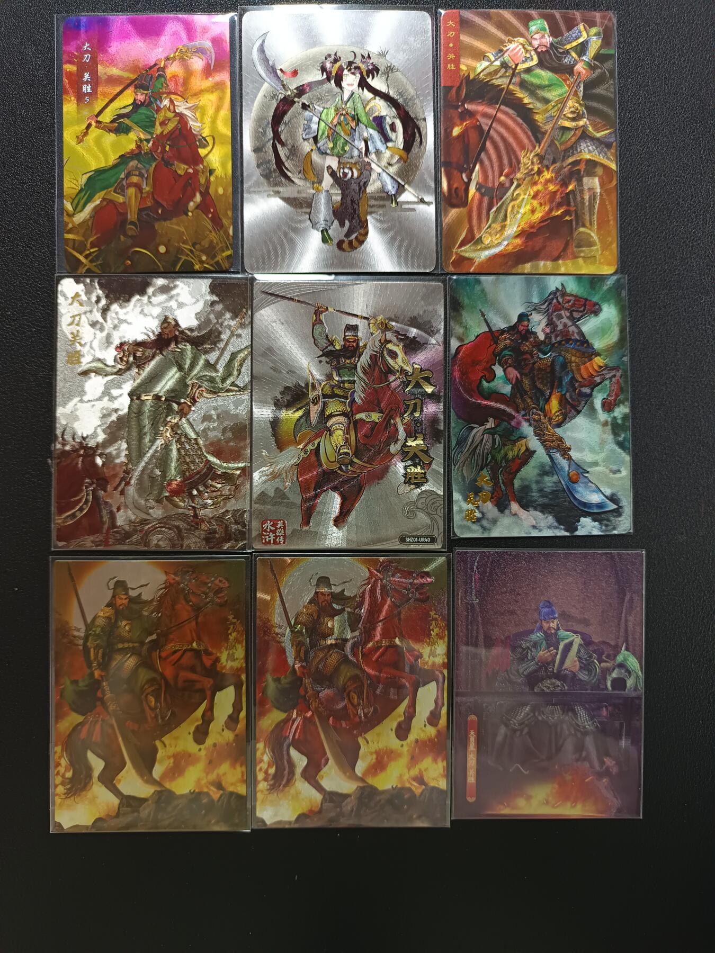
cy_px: 476
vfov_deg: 71.6
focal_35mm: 24
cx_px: 358
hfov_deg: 56.8
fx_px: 661
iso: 1087
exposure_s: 1/50
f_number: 1.7
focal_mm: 5.31
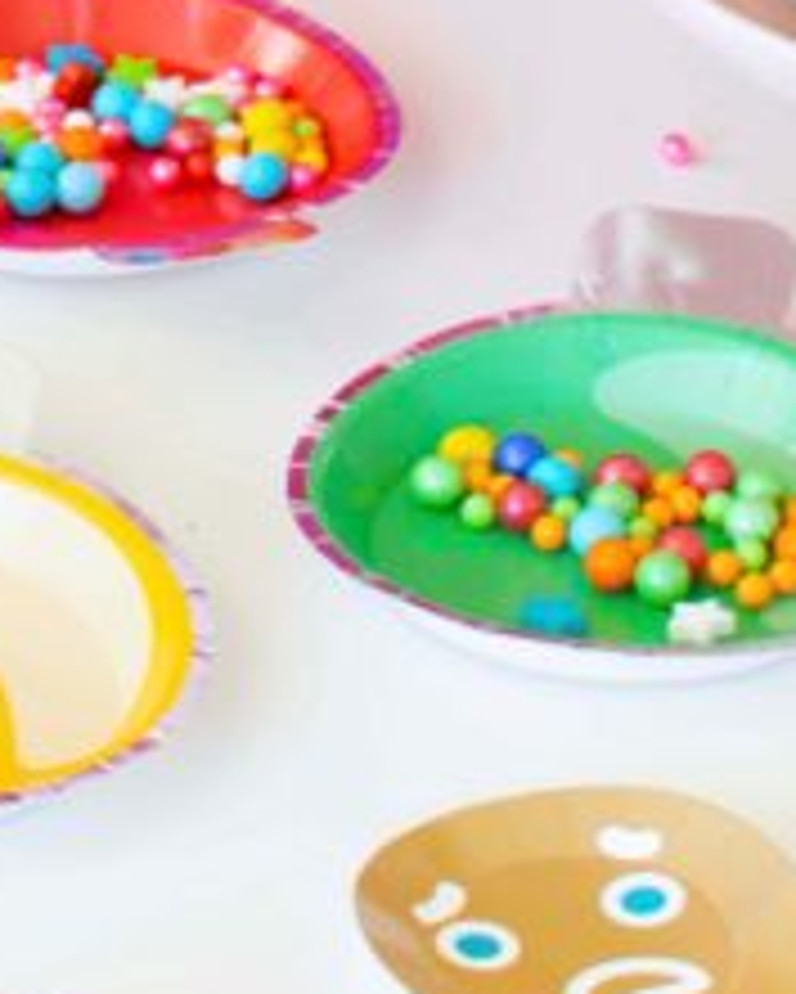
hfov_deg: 6.8
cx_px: 209
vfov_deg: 8.0
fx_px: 6715
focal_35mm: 228
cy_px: -1169
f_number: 4
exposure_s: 1/25
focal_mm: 35
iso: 200
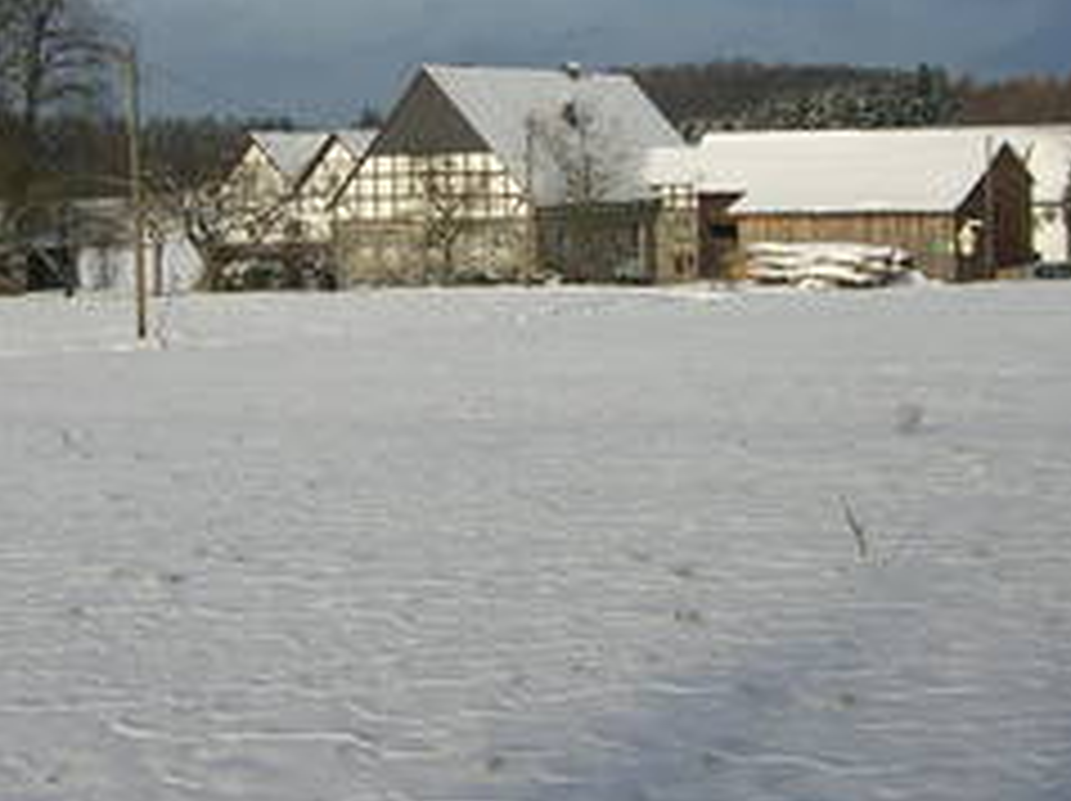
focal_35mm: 64
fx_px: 1978
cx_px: 459
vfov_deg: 22.6
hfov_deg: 30.3
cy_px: 162
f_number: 4.3
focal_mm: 6.2
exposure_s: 1/1000
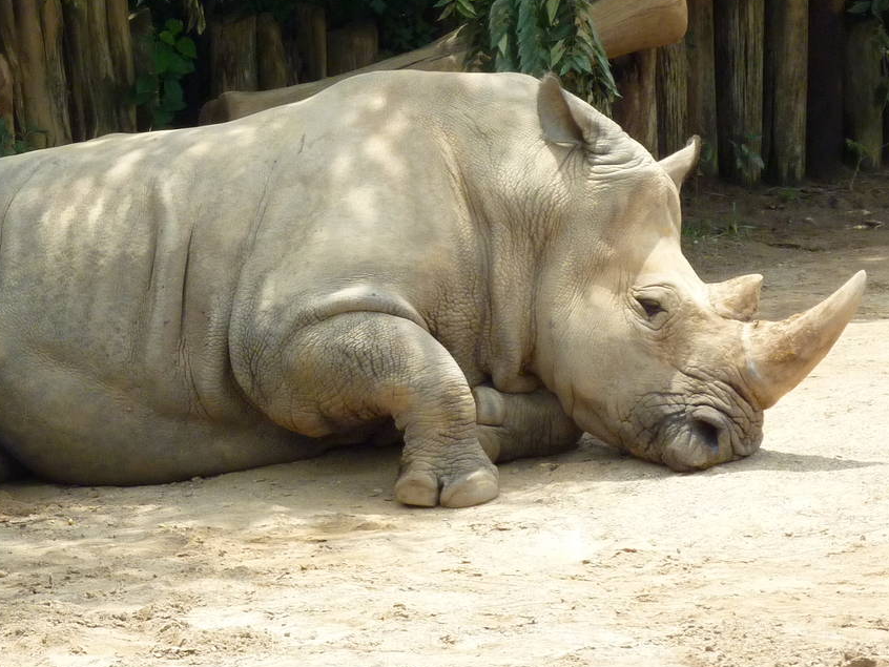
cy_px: 262
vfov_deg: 6.6
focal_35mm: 225
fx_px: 5780
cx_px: 105
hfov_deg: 8.8
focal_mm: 19.5
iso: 200
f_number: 4.4
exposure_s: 1/500
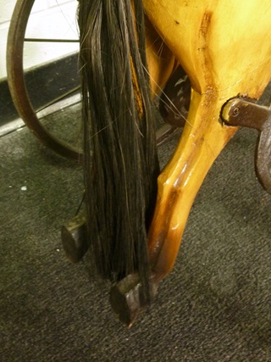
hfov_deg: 32.0
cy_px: 116
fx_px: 470
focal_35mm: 45
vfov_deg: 41.5
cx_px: 170
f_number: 3.5
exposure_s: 1/15
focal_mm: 5.7
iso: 400
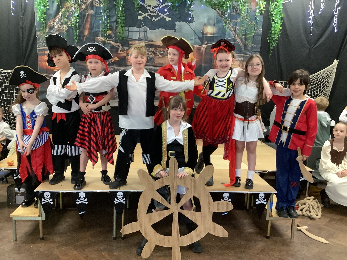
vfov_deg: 45.4
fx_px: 311
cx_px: 174
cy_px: 130
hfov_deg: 58.4
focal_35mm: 31
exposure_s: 1/33
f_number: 2.4
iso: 250
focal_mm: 3.3
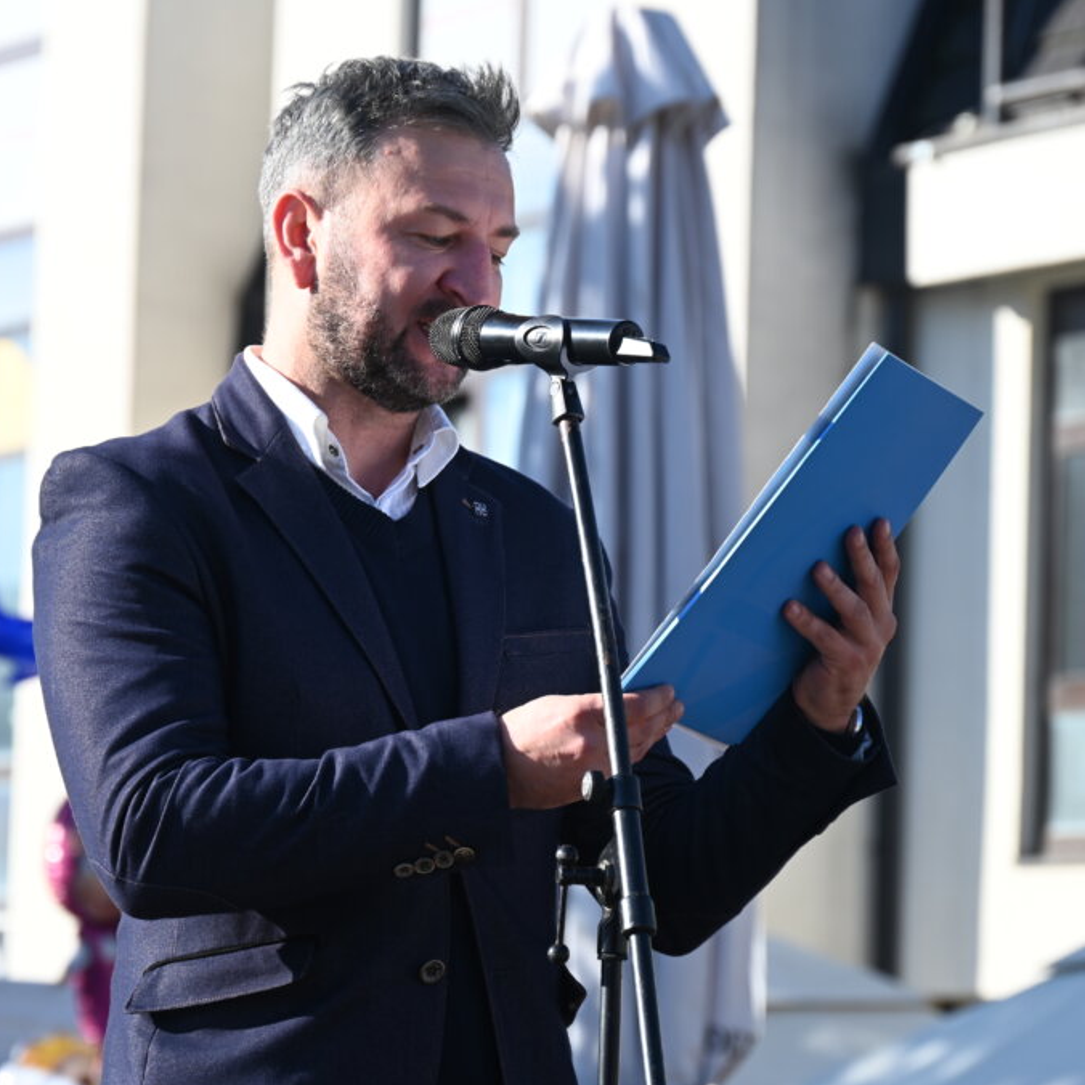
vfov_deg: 11.8
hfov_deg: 11.8
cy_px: 543
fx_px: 5248
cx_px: 392
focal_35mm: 148
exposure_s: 1/160
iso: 100
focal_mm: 115
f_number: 6.3
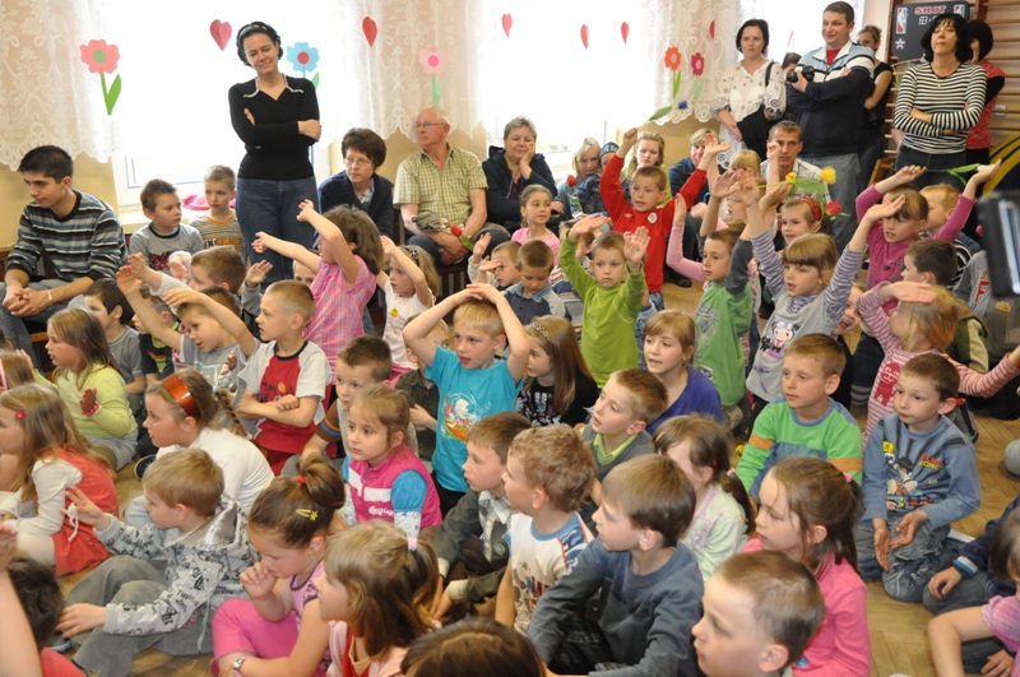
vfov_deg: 39.9
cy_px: 338
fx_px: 934
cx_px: 510
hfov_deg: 57.3
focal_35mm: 33
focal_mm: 22
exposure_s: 1/125
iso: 2500
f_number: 4.5
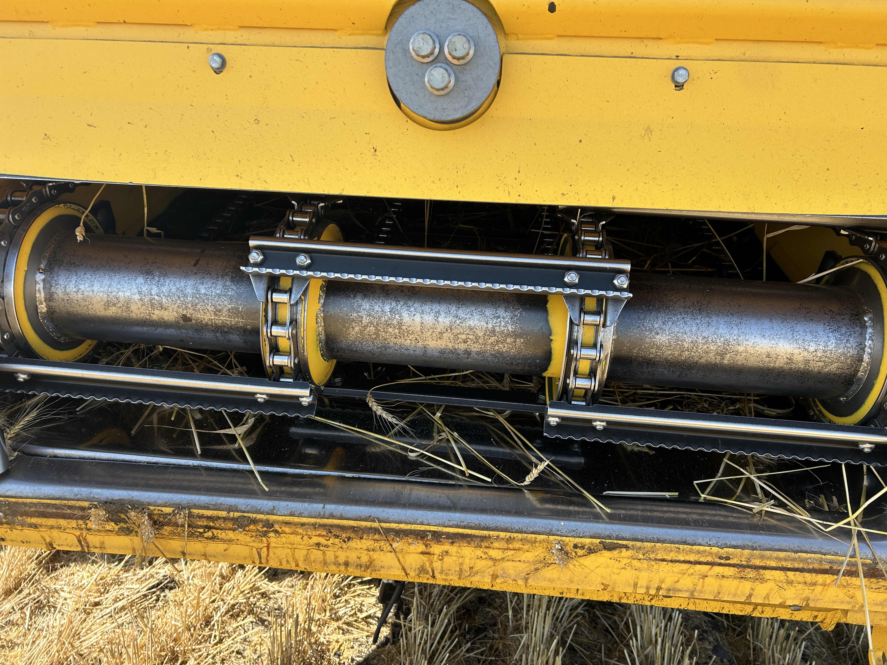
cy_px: 332
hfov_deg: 67.3
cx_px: 444
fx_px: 666
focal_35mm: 26
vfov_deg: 53.1
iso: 50
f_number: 1.5
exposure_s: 1/949
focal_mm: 5.7
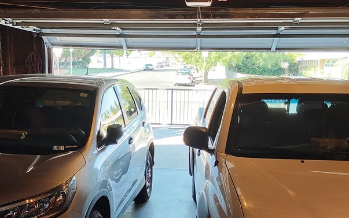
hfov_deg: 44.3
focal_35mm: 45
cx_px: 161
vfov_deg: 28.3
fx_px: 428
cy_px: 156
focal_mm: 4.15
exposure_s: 1/60.1
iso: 126
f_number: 1.5
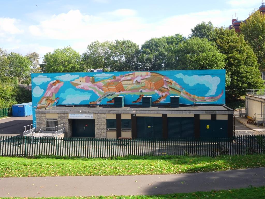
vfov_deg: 40.7
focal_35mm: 35
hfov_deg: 52.6
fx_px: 268
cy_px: 100
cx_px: 132
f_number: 4
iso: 80
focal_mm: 5.98
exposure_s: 1/320
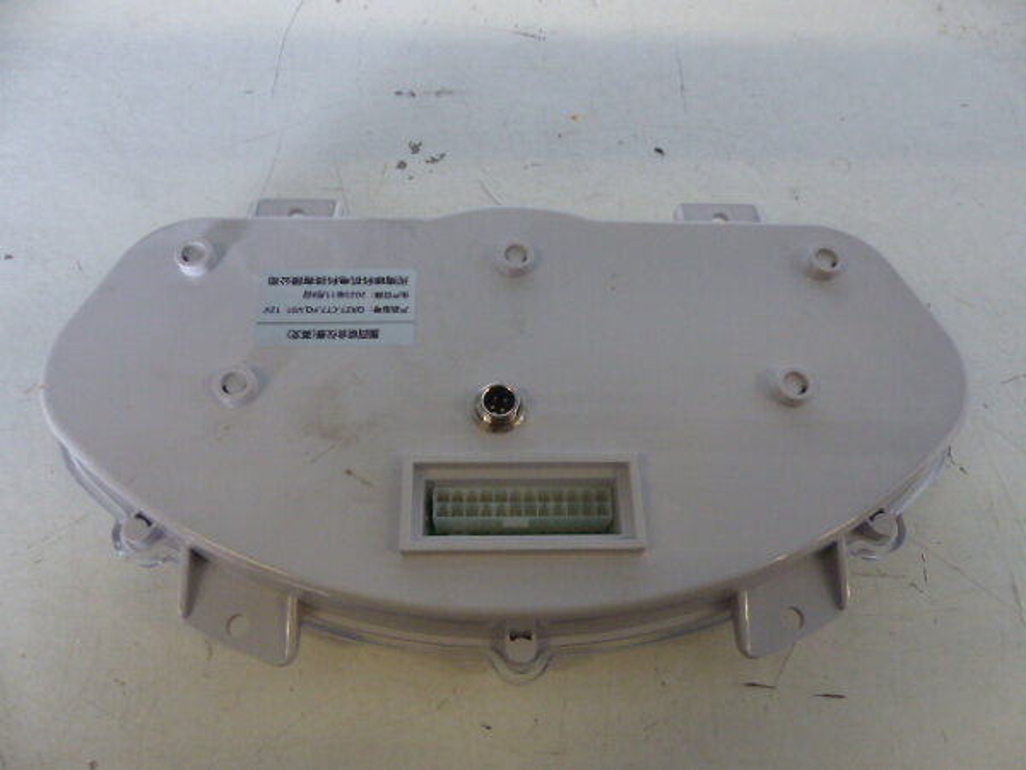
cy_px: 385
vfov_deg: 53.1
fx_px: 771
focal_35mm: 26
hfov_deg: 67.3
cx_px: 513
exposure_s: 1/60
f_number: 2.8
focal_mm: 4.5
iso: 320
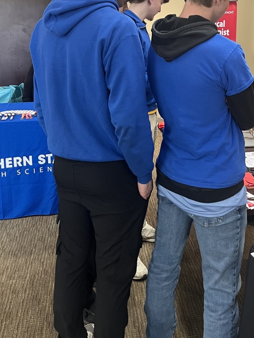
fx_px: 421
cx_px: 180
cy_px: 77
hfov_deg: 33.1
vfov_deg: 42.3
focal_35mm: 43
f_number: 1.6
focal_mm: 5.1
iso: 200
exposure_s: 1/60
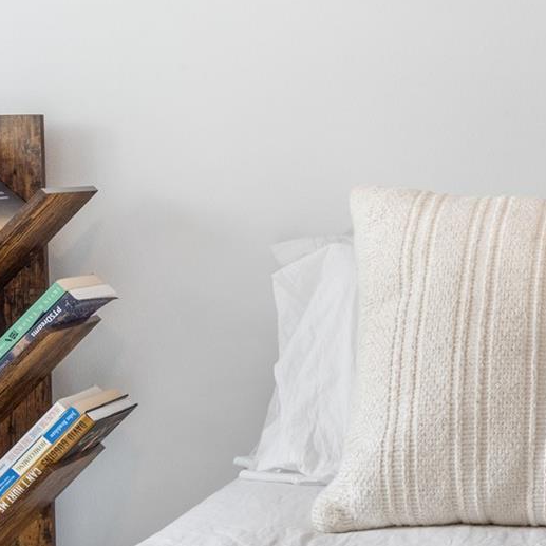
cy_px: 74
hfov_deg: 20.6
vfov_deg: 22.9
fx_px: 1321
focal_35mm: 74
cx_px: 773
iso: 640
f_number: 9
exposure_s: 1/6
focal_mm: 22
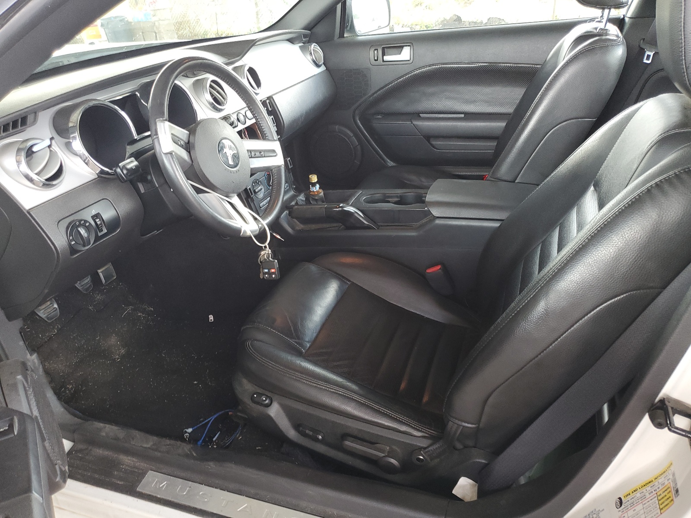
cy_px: 259
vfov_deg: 53.1
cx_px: 346
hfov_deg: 67.3
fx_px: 519
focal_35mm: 26
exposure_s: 1/60.2
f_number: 1.5
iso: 100
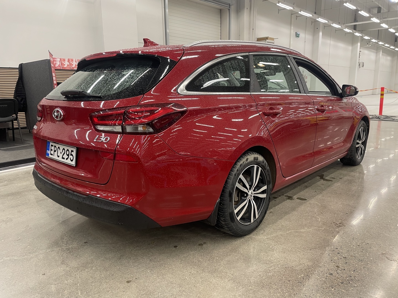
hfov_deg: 67.3
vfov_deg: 53.1
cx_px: 199
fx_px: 299
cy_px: 149
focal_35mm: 26
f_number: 1.6
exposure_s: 1/50
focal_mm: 4.2
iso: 80
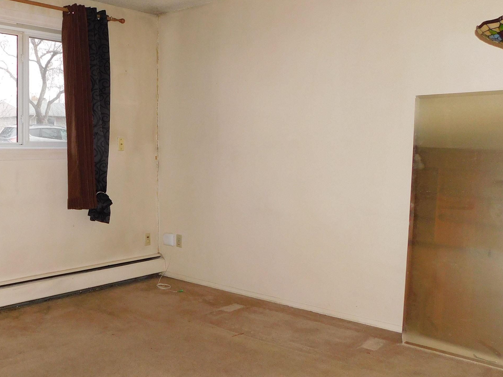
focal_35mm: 37
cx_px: 129
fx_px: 538
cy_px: 149
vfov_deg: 38.5
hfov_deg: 48.3
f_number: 3
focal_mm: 4
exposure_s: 1/30
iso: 200
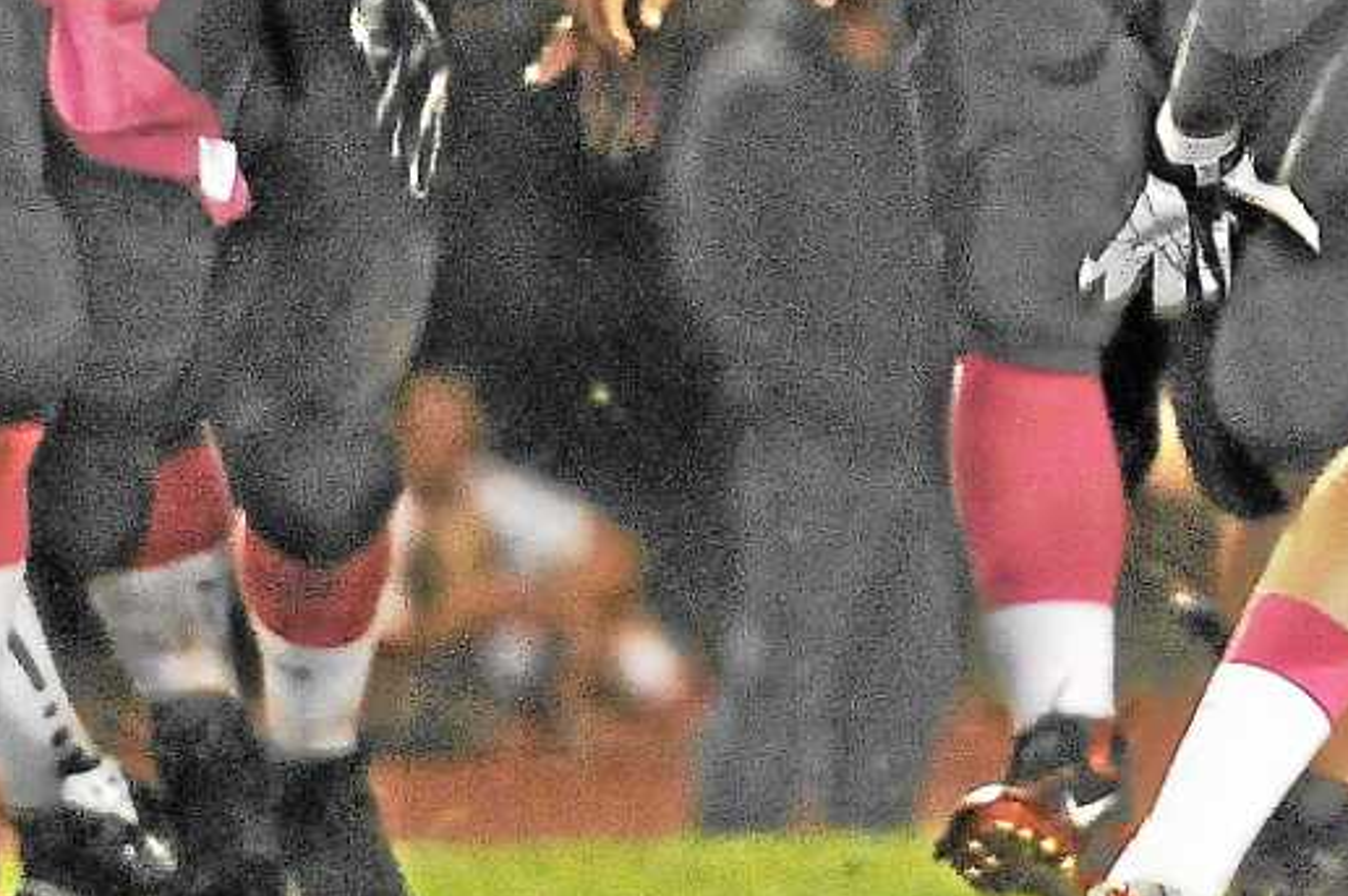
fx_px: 44516
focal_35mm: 1190
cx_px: 2082
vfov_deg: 1.2
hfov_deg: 1.7
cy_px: -76
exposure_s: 1/320
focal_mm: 200
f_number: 2.8
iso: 1600
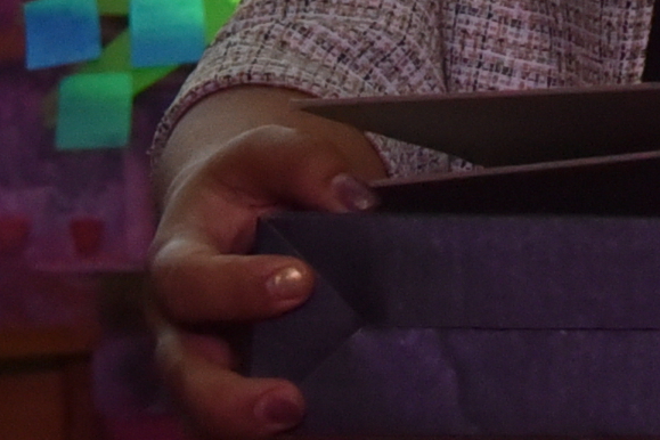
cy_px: -760
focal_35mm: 265
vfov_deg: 5.0
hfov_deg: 7.6
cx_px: 972
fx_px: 4858
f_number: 6.3
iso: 4000
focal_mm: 34
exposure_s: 1/160
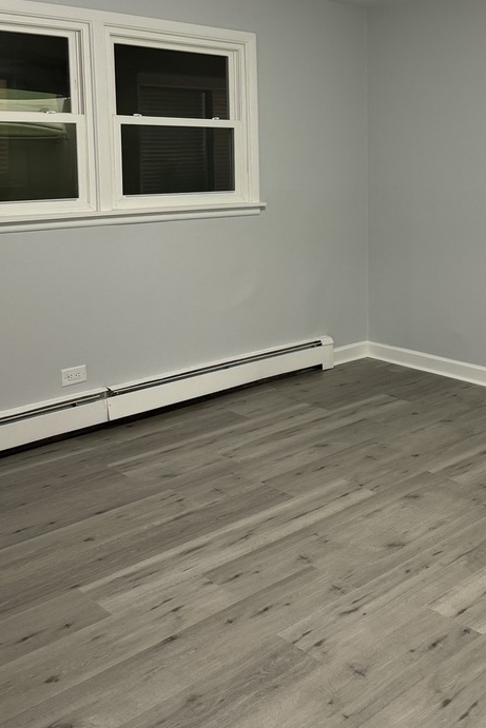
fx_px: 789
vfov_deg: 48.1
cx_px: 348
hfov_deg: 33.7
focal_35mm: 39
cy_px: 203
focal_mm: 6.76
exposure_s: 1/60
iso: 250
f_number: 1.78
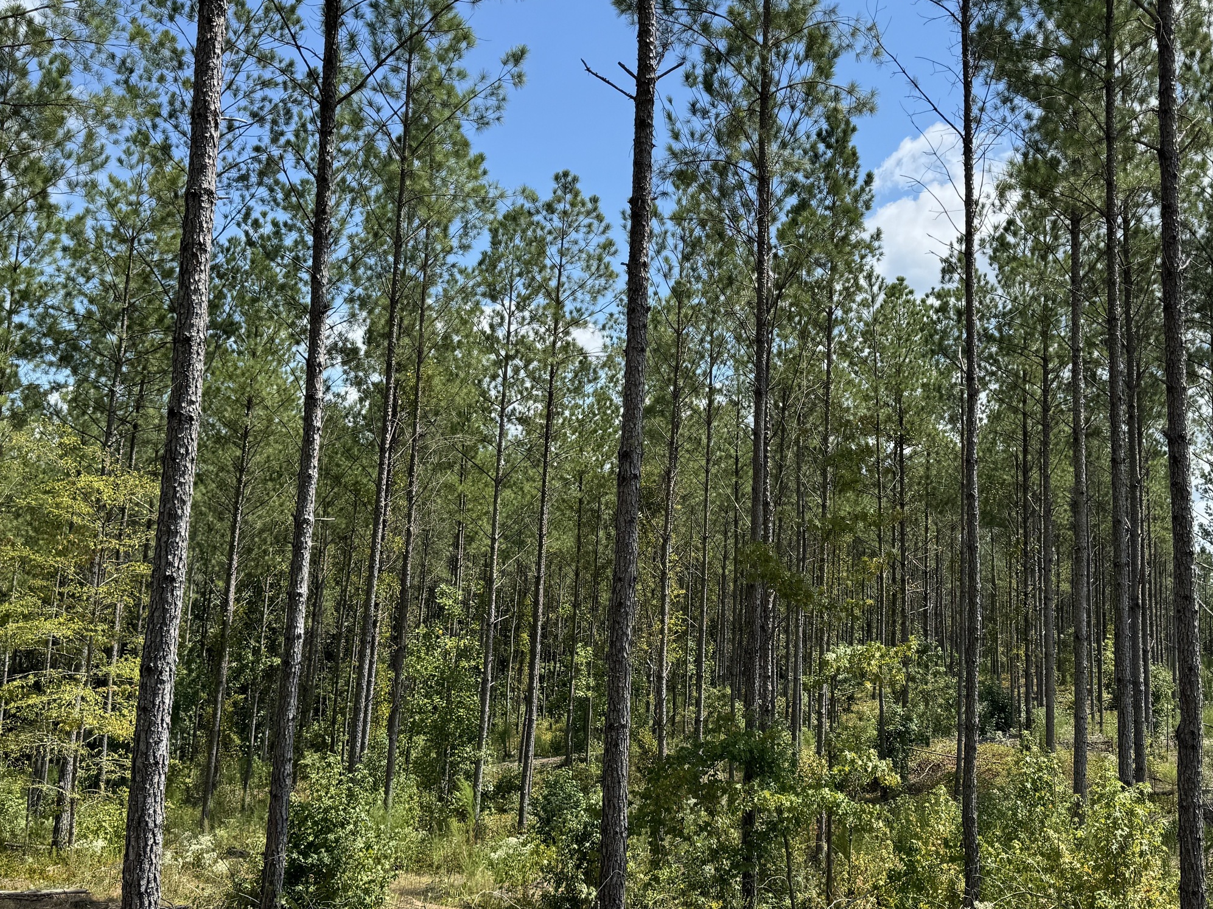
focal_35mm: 37
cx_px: 669
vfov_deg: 38.6
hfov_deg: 50.1
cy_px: 391
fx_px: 1296
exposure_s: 1/2415
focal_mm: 6.76
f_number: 1.78
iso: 80
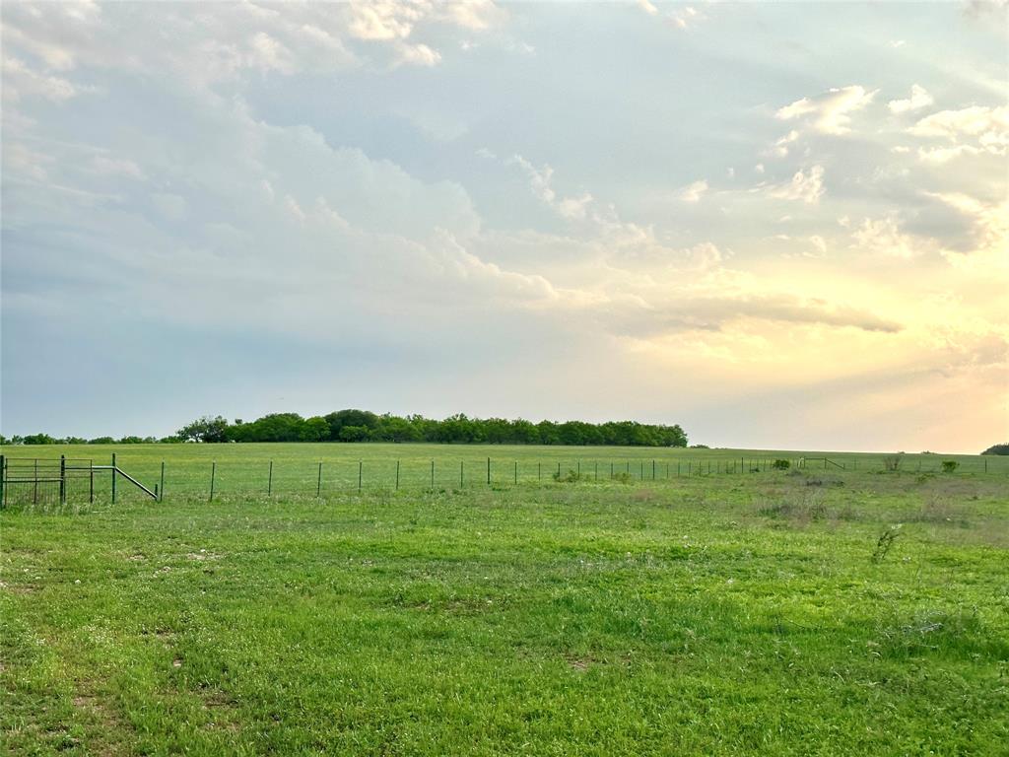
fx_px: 1399
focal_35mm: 48
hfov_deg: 39.7
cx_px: 504
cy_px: 378
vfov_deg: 30.3
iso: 64
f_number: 1.78
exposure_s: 1/1517
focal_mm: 6.86
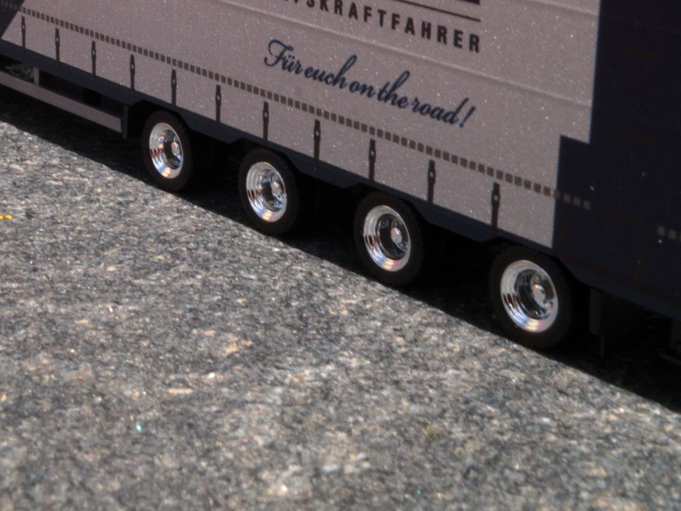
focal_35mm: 81
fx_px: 1594
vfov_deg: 17.9
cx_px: 175
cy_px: 32
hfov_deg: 23.9
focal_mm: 24
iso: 320
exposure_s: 1/60
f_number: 25
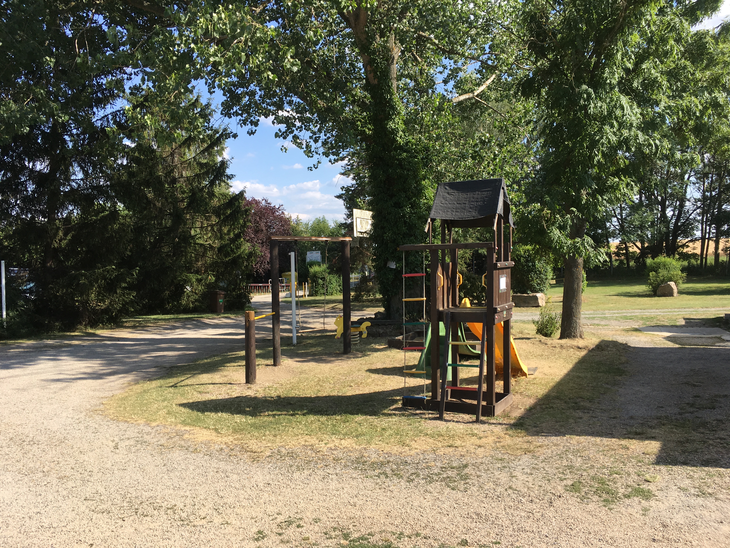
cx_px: 365
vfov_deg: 48.2
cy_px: 274
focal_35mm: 29
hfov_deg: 61.7
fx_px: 612
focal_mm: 4.15
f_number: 2.2
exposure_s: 1/845
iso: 25
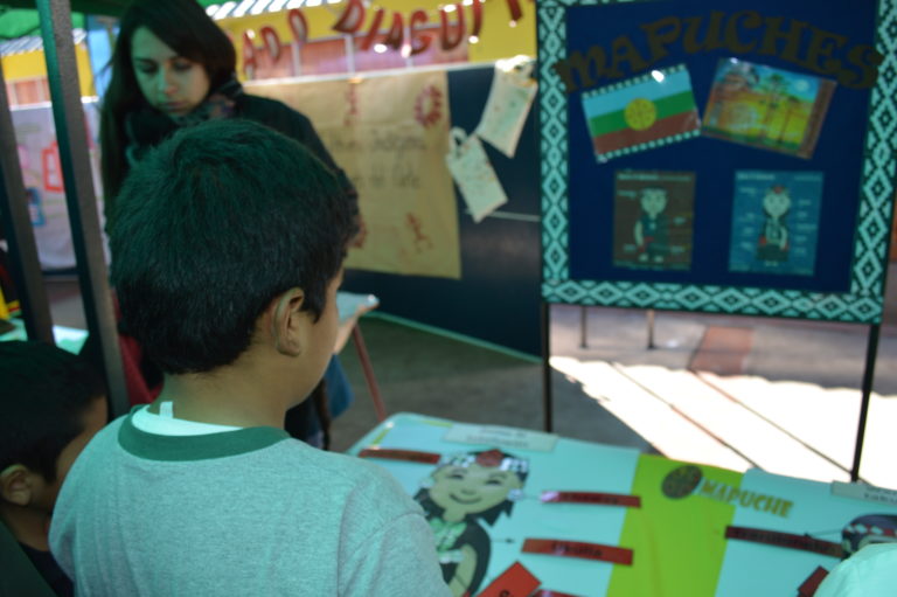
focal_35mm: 27
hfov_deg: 67.4
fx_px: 672
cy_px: 298
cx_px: 448
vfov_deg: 47.9
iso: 110
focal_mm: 18
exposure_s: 1/125
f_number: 4
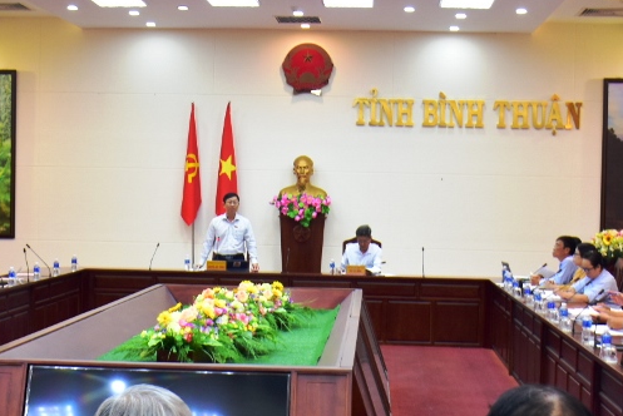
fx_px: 1230
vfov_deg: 19.2
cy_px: 190
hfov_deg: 28.4
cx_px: 302
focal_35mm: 71
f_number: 3.8
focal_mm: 23
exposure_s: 1/40
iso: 720
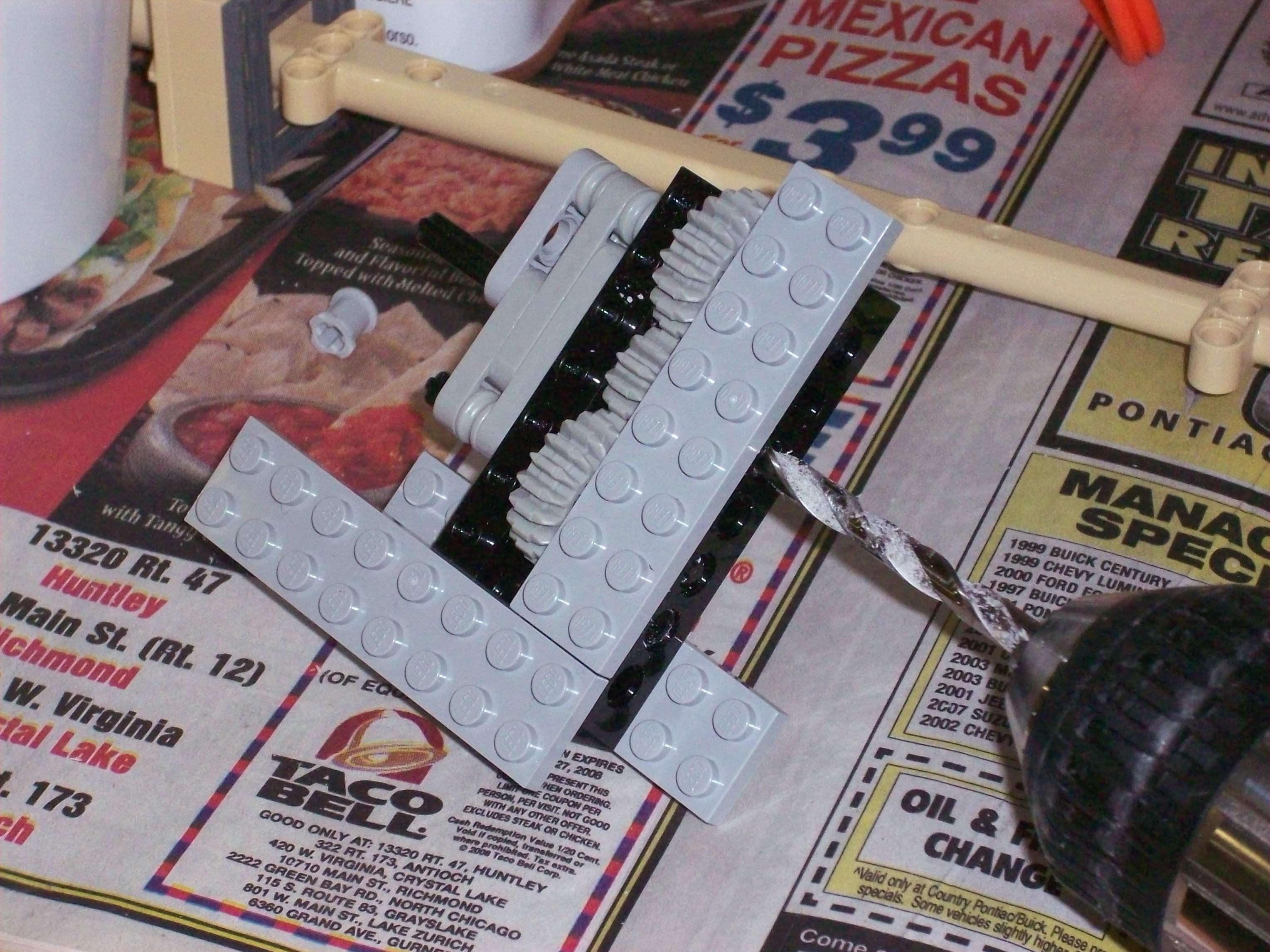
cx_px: 635
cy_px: 476
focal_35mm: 111
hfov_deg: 17.7
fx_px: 4072
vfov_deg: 13.3
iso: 400
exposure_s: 1/257
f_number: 5.2
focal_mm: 18.6
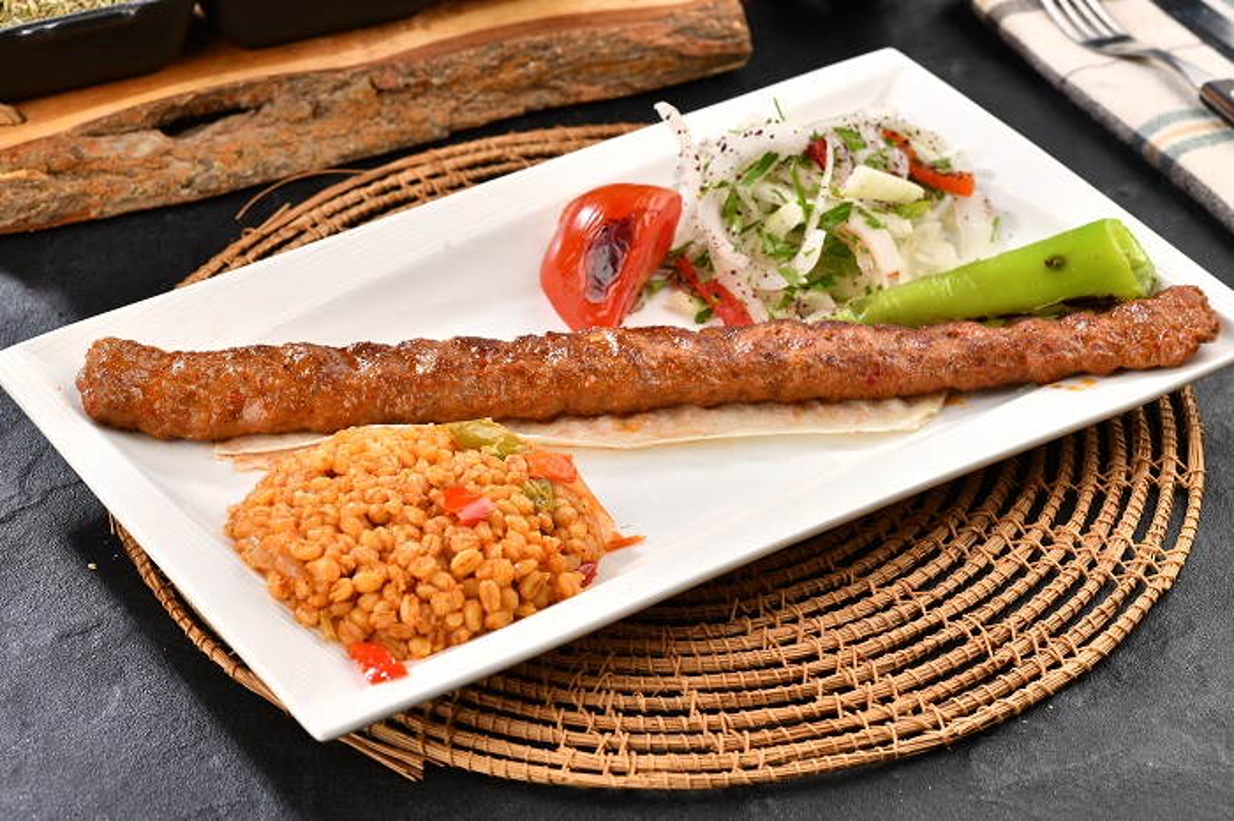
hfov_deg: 20.4
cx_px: 617
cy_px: 410
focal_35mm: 100
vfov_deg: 13.7
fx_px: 3426
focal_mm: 100
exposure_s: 1/250
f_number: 11
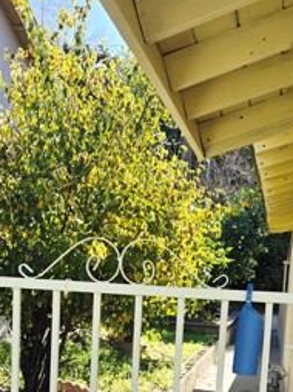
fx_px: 656
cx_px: 167
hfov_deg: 25.2
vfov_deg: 31.6
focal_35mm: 58
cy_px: 355
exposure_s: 1/667
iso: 25
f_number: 1.8
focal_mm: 5.4
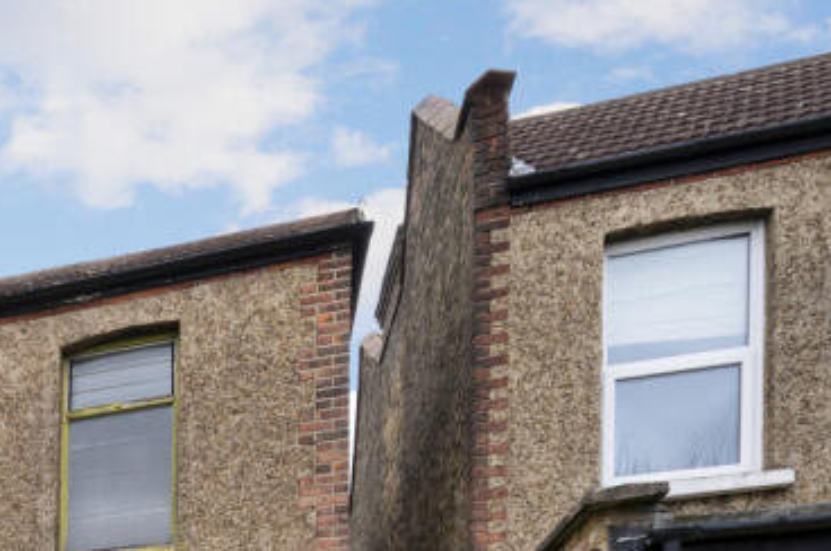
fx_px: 899
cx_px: -124
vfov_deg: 30.6
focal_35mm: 39
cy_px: 600
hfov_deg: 38.9
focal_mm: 14
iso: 400
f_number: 8
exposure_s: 1/80
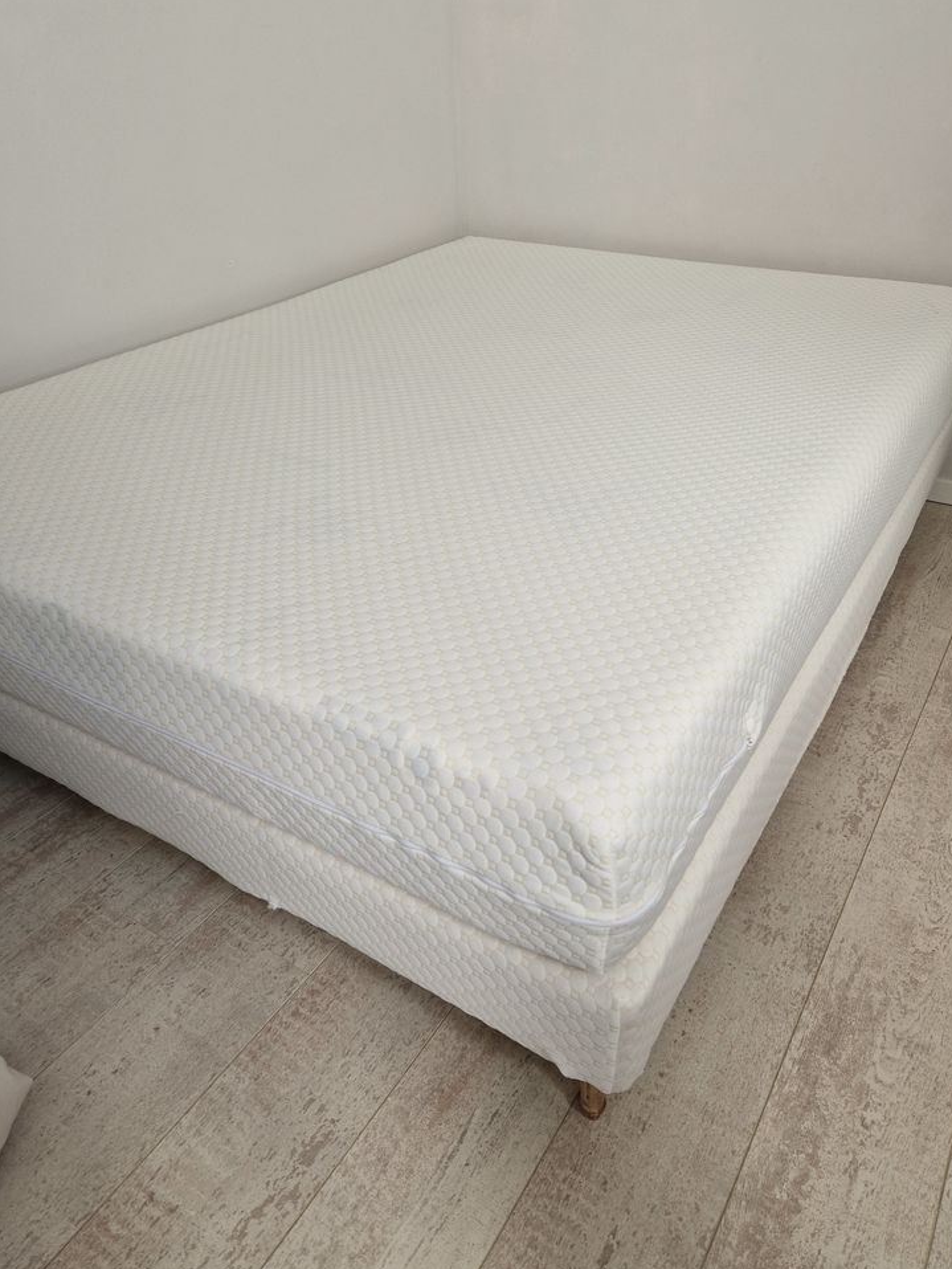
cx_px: 471
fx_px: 880
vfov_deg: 71.6
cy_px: 633
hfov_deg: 56.8
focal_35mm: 24
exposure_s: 1/180
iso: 100
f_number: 1.8
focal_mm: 5.4
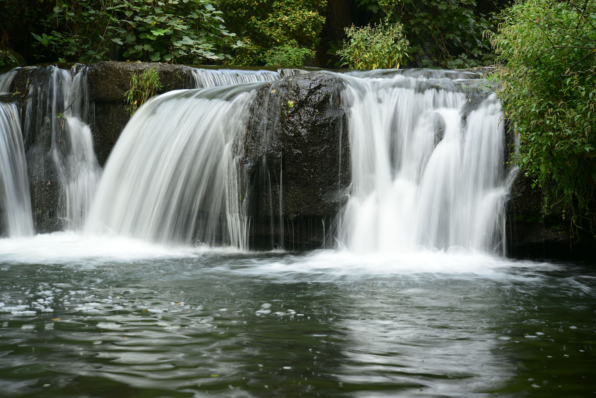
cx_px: 298
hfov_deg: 23.9
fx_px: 1408
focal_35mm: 85
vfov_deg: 16.1
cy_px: 199
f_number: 8
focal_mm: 85
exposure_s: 1/4
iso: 100
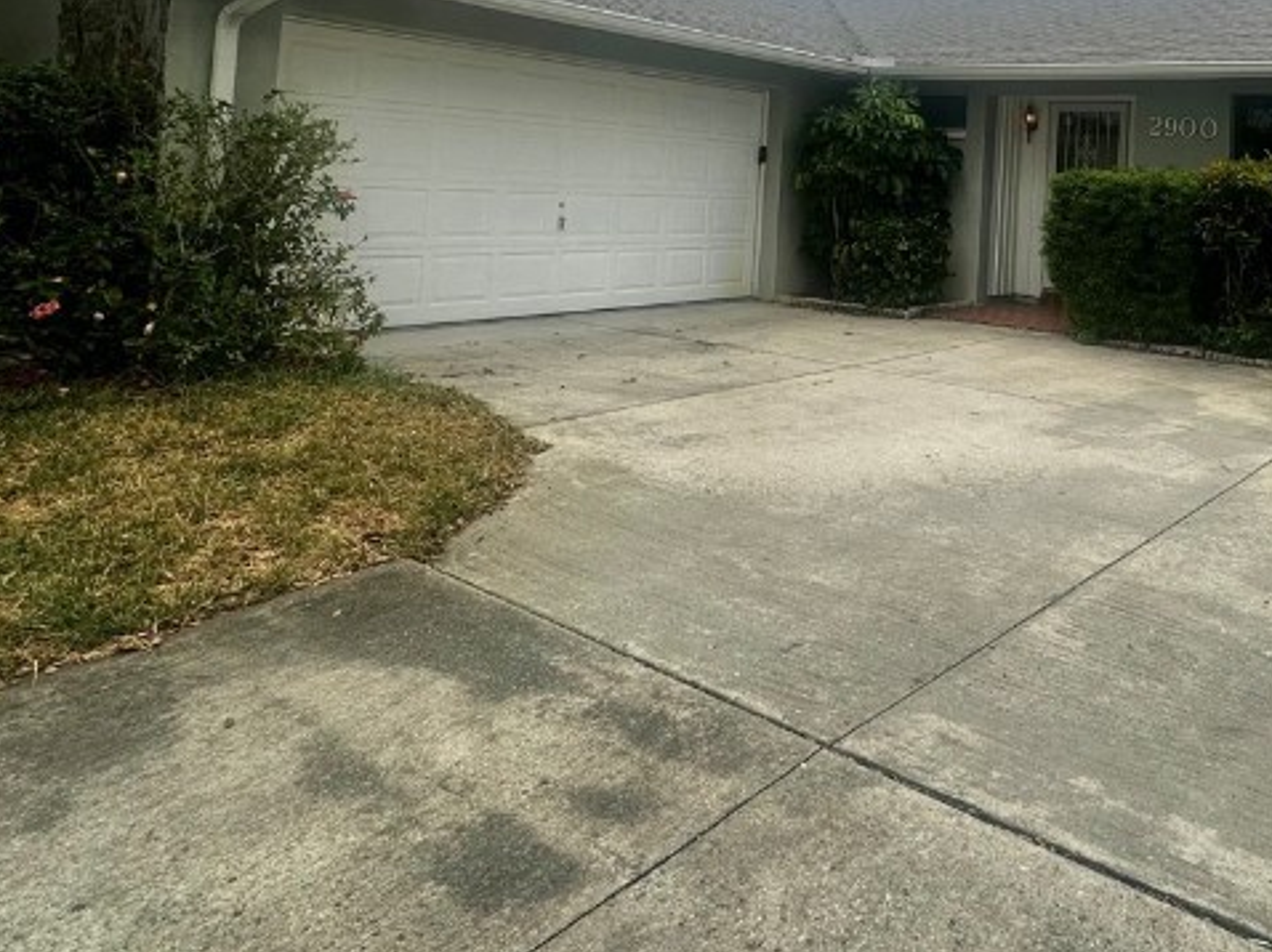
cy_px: 149
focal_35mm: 30
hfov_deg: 56.8
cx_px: 963
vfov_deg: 43.8
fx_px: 1102
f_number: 2.2
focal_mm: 2.22
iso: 50
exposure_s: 1/2817
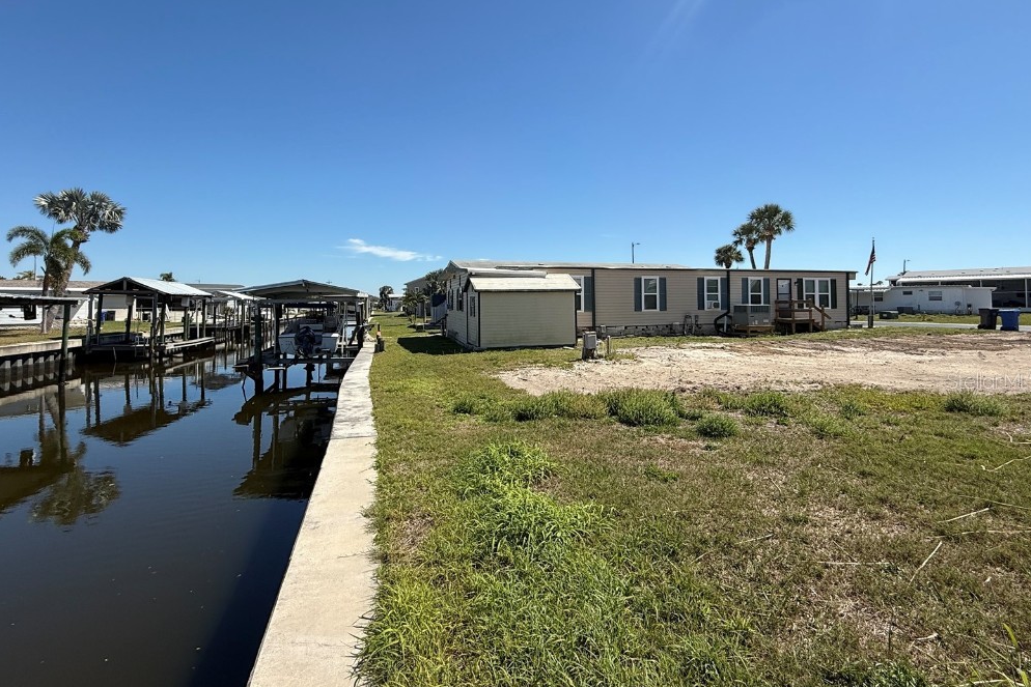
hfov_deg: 100.4
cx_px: 513
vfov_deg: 77.1
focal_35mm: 15
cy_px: 380
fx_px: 430
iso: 50
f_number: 2.2
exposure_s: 1/2611
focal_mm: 2.22
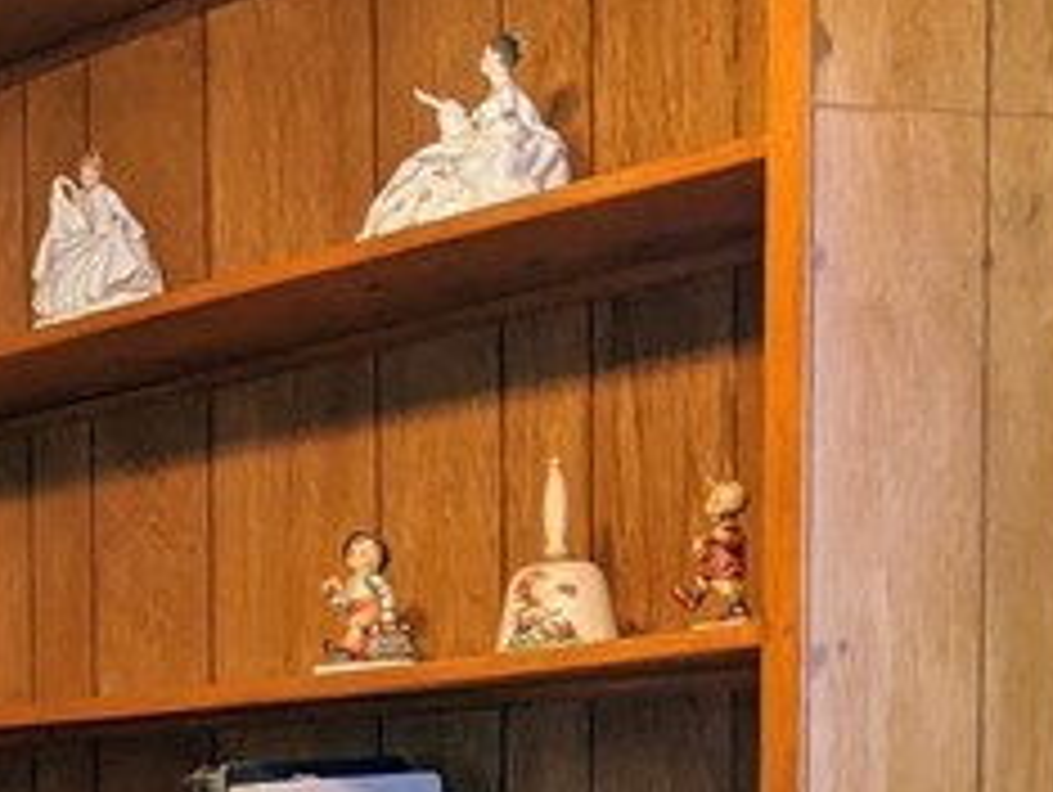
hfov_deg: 14.5
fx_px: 3593
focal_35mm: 118
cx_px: -904
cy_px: 1238
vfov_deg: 11.9
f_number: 1.73
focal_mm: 4.38
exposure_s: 1/23.8
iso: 110
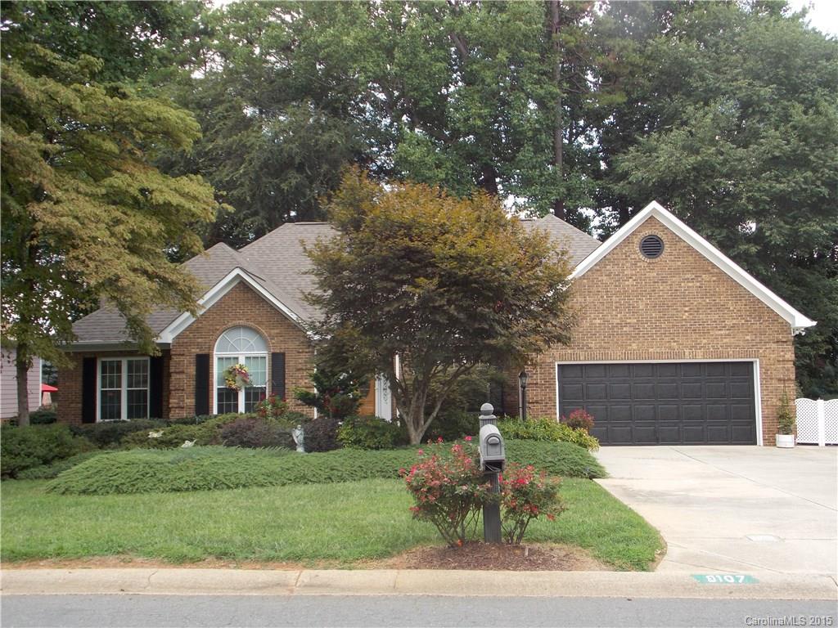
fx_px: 896
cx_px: 419
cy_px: 314
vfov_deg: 38.7
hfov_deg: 50.1
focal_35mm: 37
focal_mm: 6.6
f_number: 3.5
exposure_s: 1/125
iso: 80
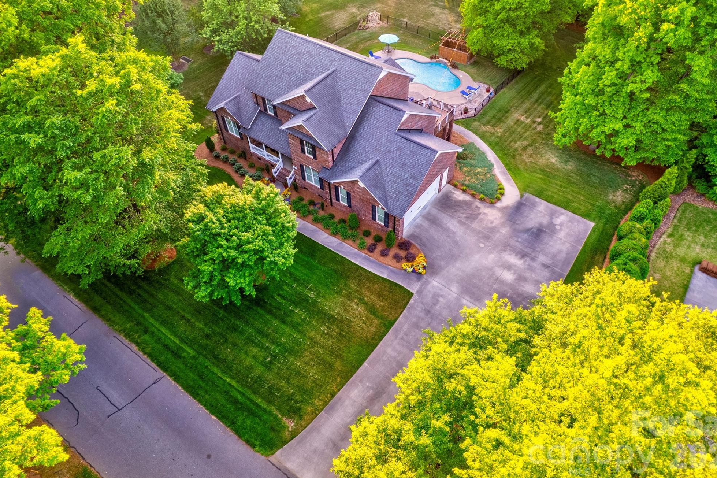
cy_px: 232
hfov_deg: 76.1
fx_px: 458
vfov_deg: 55.1
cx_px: 374
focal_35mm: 23
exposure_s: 1/80
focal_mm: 8.4
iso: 100
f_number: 2.8
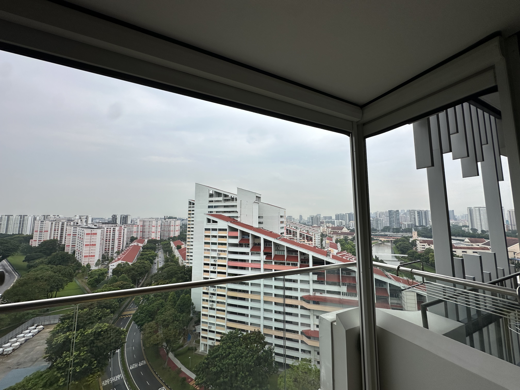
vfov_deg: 85.7
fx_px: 210
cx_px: 260
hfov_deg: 102.1
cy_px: 195
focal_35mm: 14
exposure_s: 1/1887
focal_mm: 2.22
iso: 50
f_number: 2.2
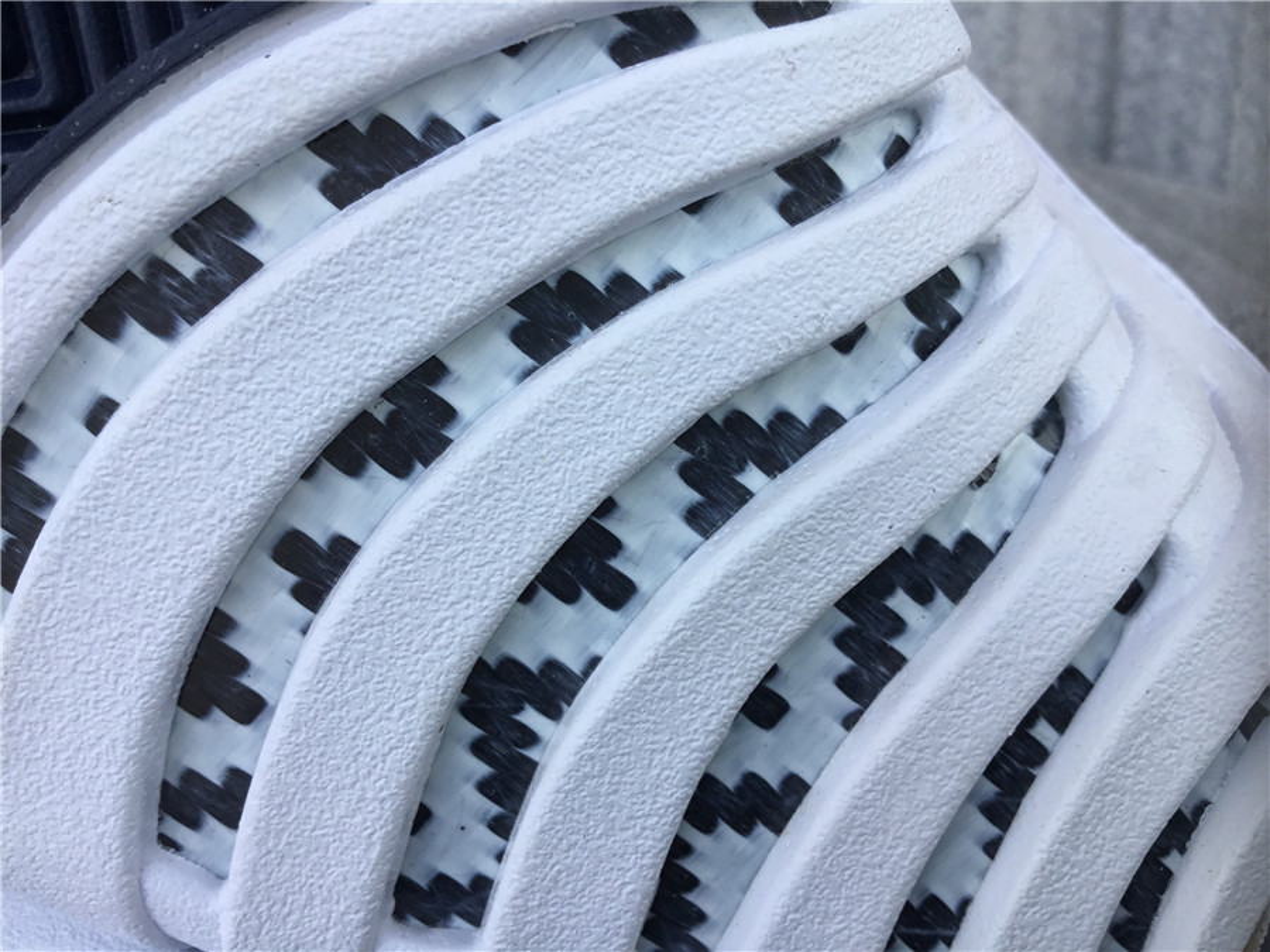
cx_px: 635
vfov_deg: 45.4
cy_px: 476
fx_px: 1137
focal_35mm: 31
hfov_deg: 58.4
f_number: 2.4
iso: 25
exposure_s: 1/292
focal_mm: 3.3
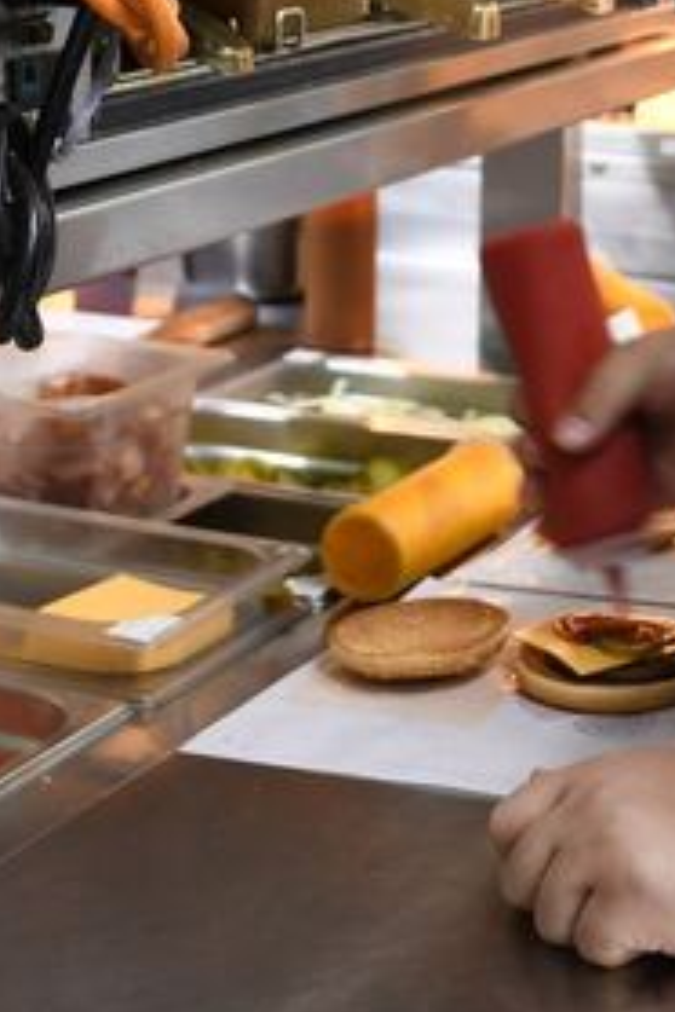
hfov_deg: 15.3
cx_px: 815
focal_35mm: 86
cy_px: -192
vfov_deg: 21.9
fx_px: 2419
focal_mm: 20
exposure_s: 1/50
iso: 400
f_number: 2.5
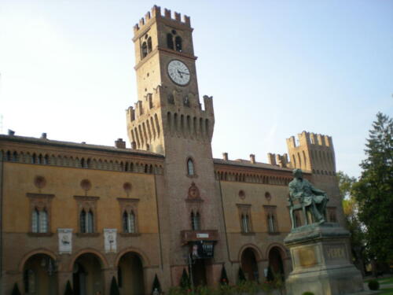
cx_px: 196
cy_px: 148
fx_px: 431
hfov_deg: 49.0
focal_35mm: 38
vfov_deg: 37.7
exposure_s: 1/296
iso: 50
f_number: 3.1
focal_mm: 6.3
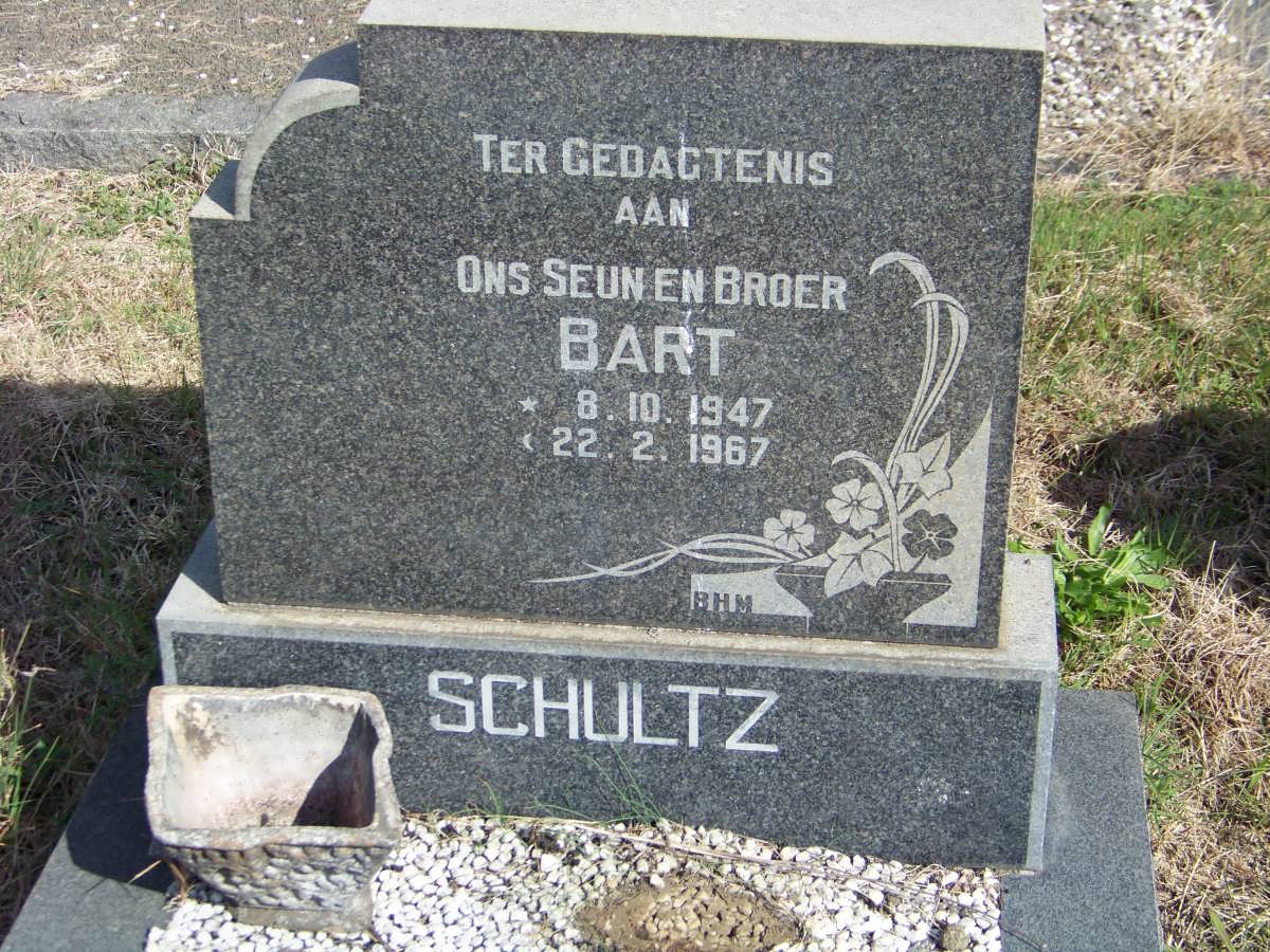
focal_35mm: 70
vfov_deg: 21.0
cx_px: 635
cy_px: 476
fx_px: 2568
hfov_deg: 27.8
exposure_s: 1/640
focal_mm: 11.7
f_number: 3.2
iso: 64
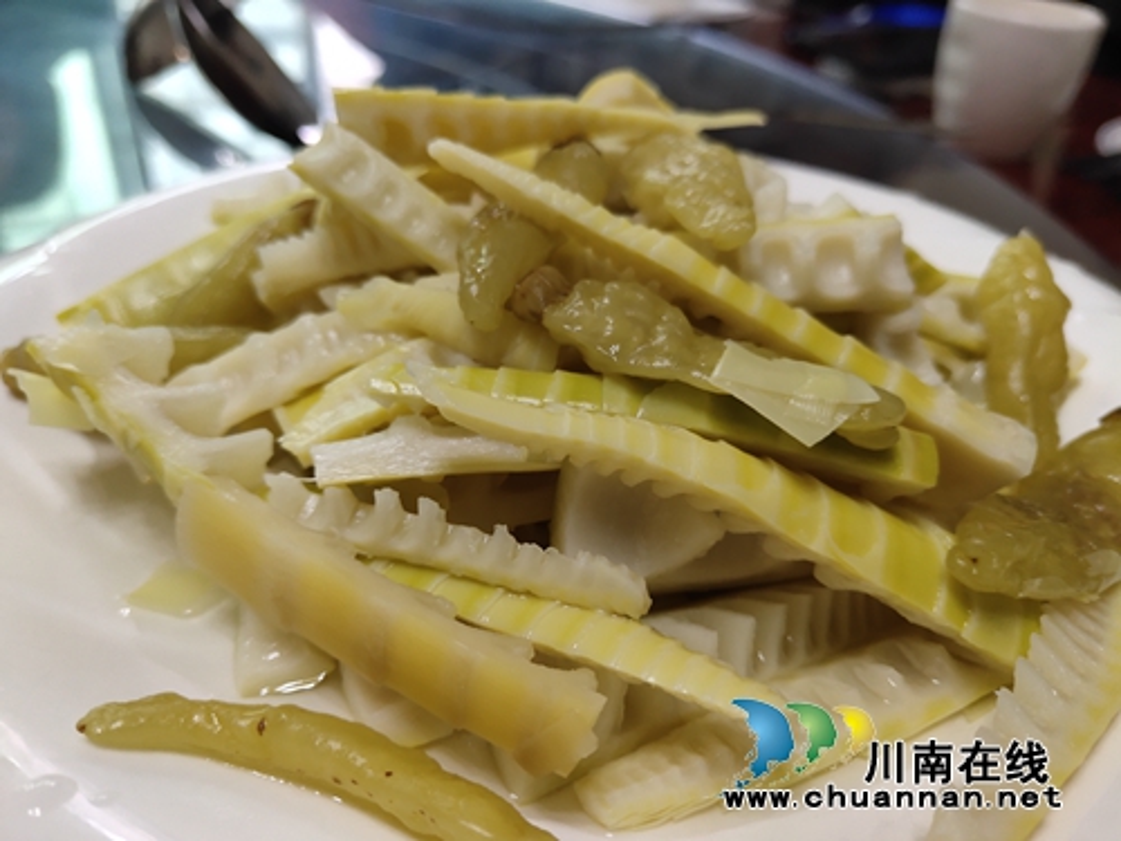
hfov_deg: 61.7
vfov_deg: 48.2
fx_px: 939
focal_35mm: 29
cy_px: 420
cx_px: 560
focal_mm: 4.27
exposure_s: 1/100
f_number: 1.8
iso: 152
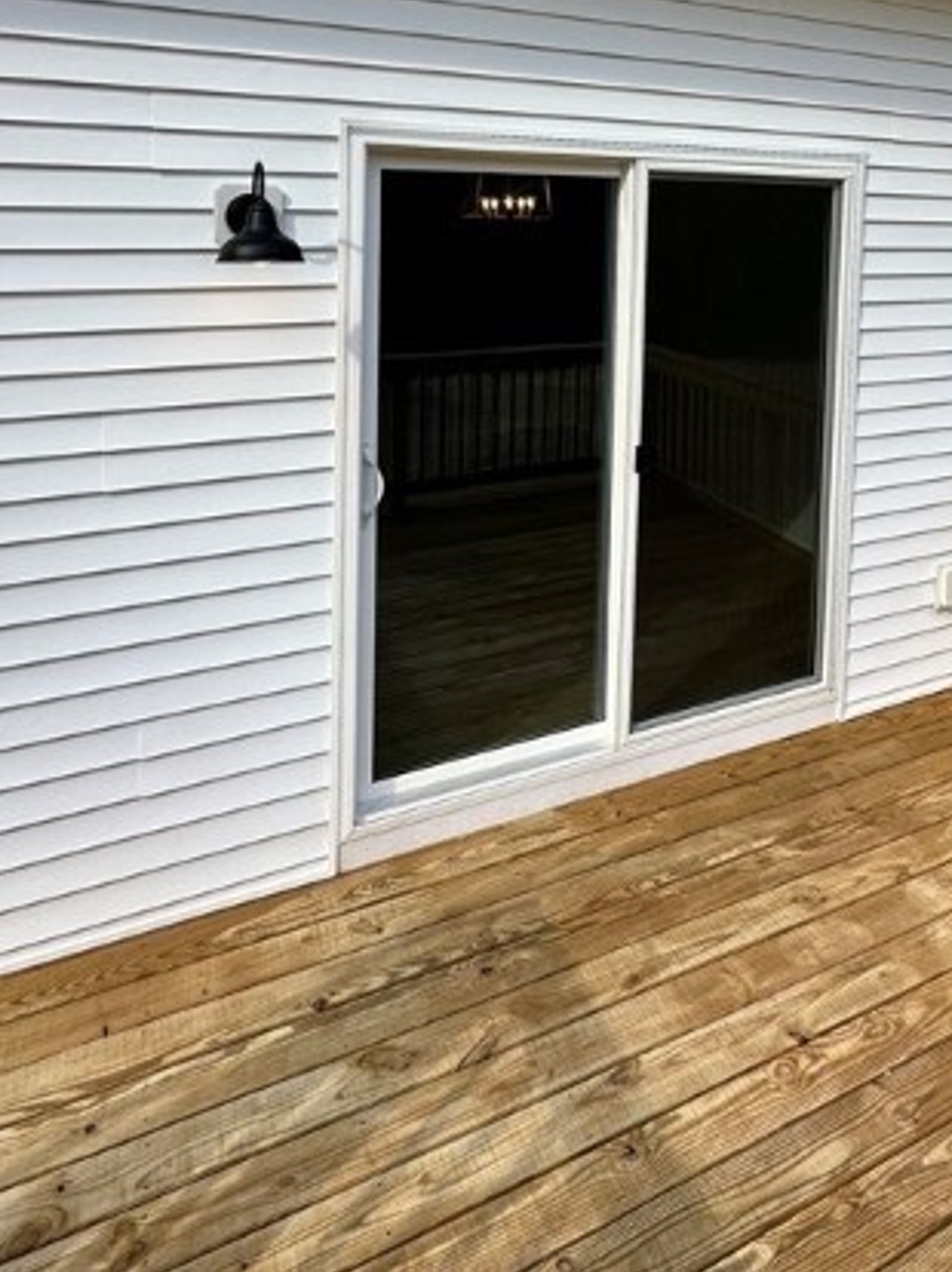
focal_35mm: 26
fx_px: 954
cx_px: 639
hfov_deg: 52.0
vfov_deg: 61.3
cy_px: 240
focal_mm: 2.22
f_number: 2.2
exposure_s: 1/807
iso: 40
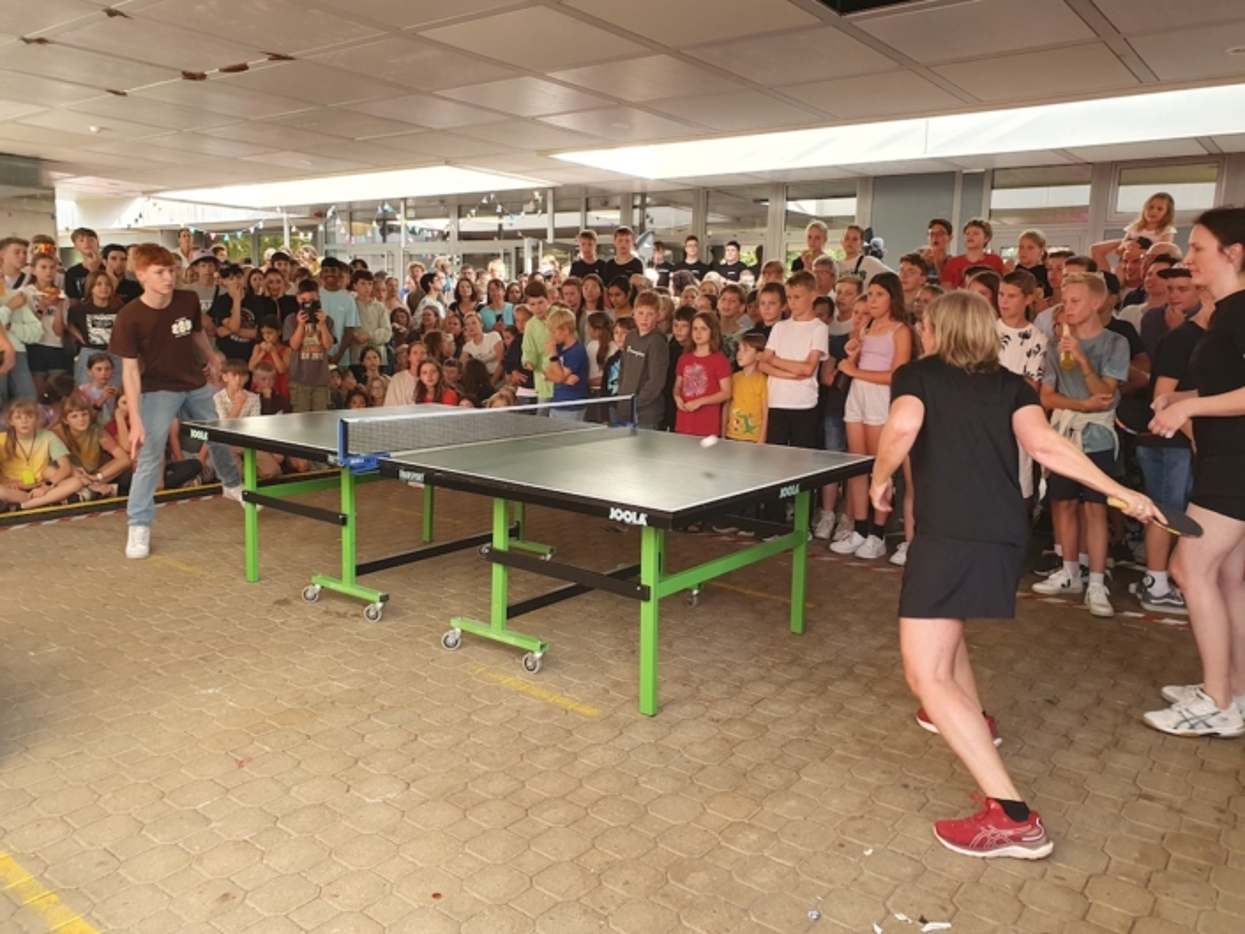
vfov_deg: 53.1
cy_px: 467
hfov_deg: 67.3
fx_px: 935
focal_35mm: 26
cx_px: 622
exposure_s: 1/100
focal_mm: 4.32
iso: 125
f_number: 2.4
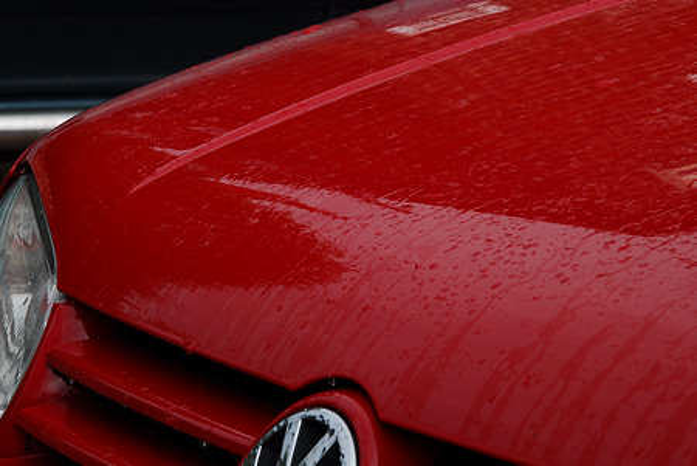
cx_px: 348
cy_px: 233
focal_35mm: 225
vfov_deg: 6.1
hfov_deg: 9.1
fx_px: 4360
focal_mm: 150
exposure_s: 1/10
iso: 100
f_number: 20
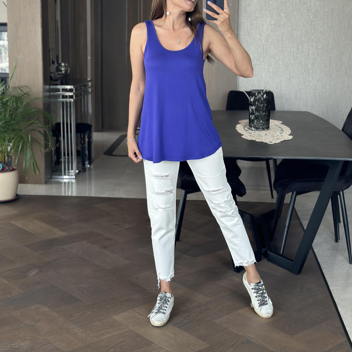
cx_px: 176
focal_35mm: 57
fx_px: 656
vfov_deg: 29.9
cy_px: 134
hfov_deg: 30.0
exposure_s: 1/60
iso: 125
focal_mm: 6.86
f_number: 1.78
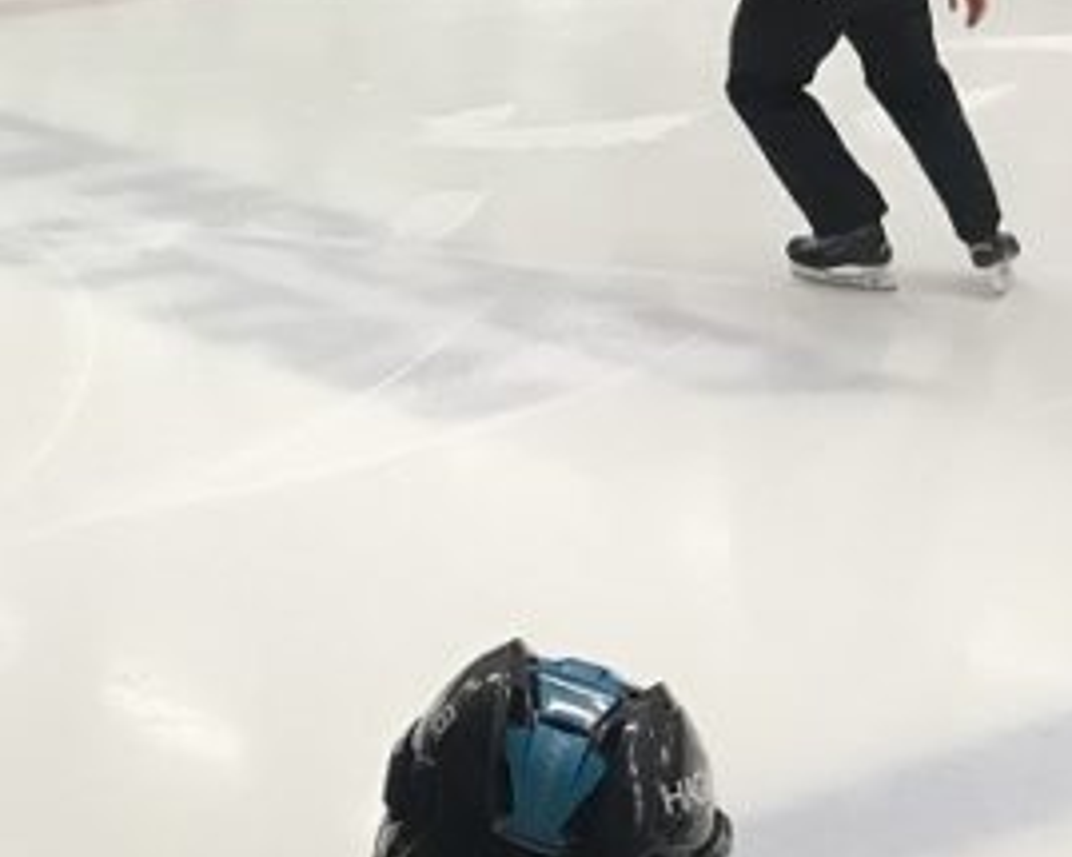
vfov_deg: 13.8
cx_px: -323
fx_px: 3298
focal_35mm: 104
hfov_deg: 17.3
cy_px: -474
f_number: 1.8
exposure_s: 1/40
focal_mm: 3.99
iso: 25
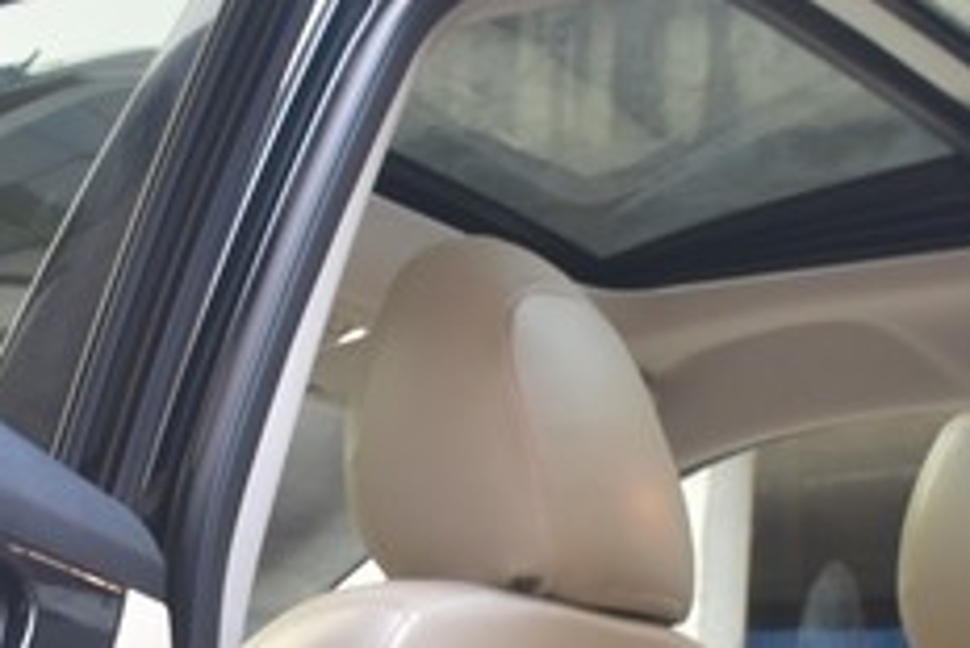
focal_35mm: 119
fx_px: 3201
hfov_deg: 17.2
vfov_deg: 11.3
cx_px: 598
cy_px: 838
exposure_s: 1/20
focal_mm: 23
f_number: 6.3
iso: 400
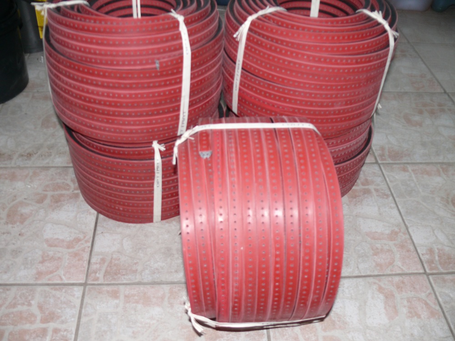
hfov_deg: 52.6
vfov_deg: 40.7
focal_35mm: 35
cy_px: 170
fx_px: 460
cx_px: 228
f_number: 2.8
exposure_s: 1/30
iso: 100
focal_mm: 7.4
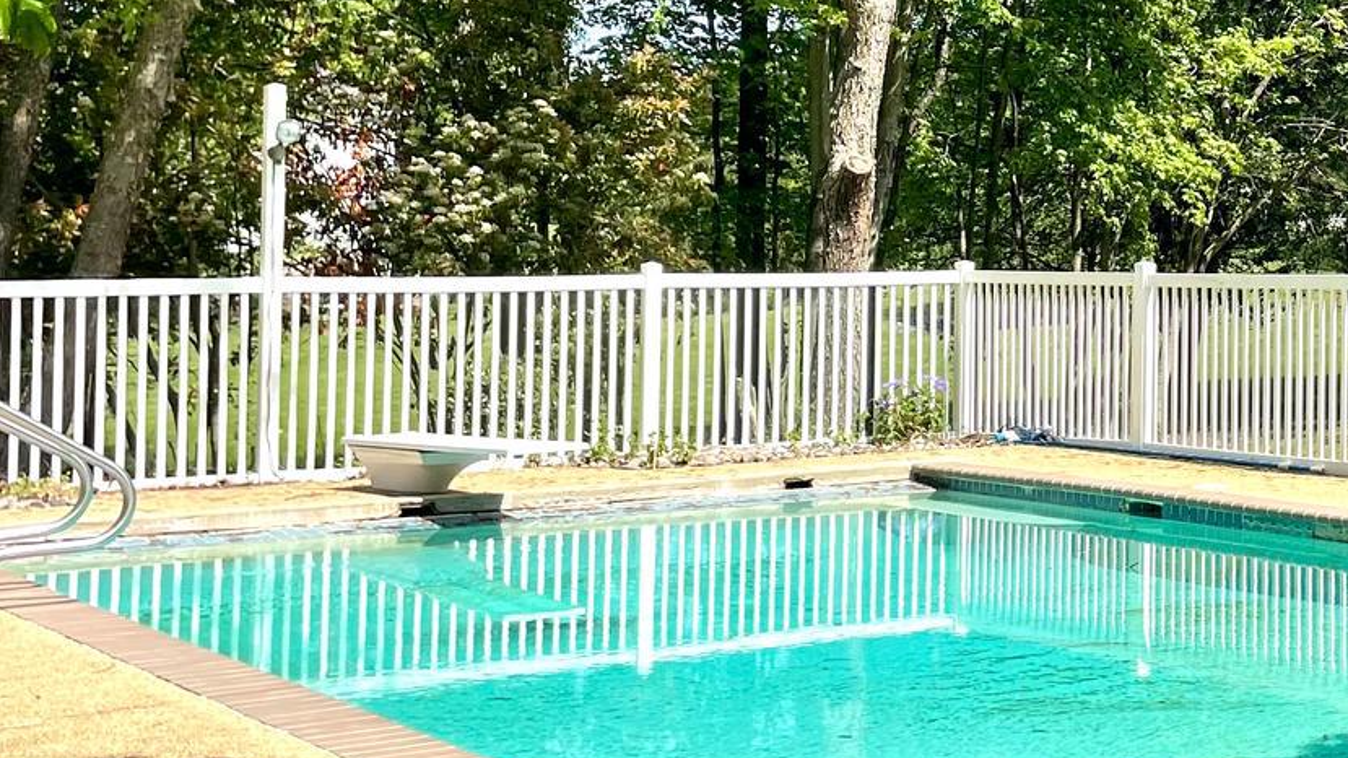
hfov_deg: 28.0
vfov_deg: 17.0
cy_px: 101
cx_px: 1403
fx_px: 2502
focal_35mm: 70
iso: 32
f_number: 1.6
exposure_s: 1/2618
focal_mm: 4.2
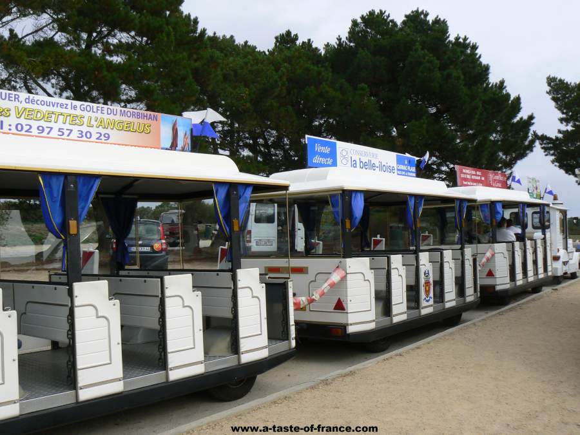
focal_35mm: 36
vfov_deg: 39.7
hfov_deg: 51.4
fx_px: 603
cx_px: 290
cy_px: 218
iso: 80
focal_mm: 6
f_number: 5.6
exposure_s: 1/320
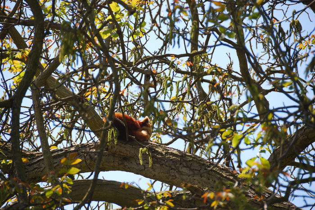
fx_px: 2627
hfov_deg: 6.9
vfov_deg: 4.6
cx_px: 158
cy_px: 105
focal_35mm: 300
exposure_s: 1/250
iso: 100
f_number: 5.6
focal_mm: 200
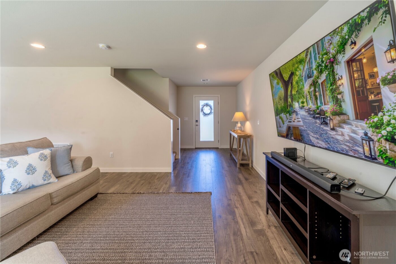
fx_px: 154
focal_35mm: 14
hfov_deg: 104.3
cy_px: 132
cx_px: 198
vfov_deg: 81.2
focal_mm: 14
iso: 320
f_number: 11
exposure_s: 1/20
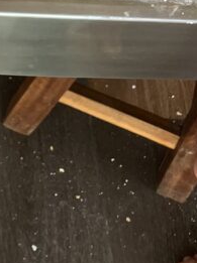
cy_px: -158
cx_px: -187
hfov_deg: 12.1
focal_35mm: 110
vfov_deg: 16.0
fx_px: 837
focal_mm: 3.99
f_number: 1.8
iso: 40
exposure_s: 1/121
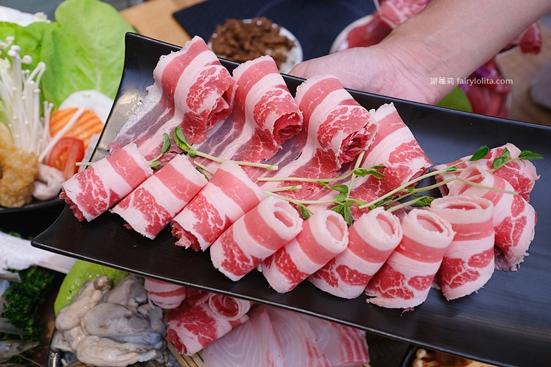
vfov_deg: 37.8
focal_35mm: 35
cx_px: 276
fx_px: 535
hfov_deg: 54.5
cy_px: 184
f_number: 3.6
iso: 1000
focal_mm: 23
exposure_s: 1/85
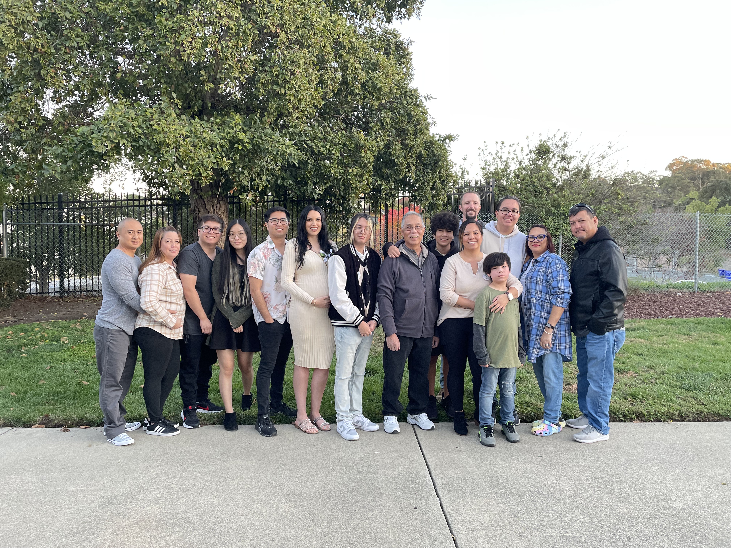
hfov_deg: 67.3
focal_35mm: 26
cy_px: 274
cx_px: 366
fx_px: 549
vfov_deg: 53.1
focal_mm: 4.2
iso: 125
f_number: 1.6
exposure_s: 1/82
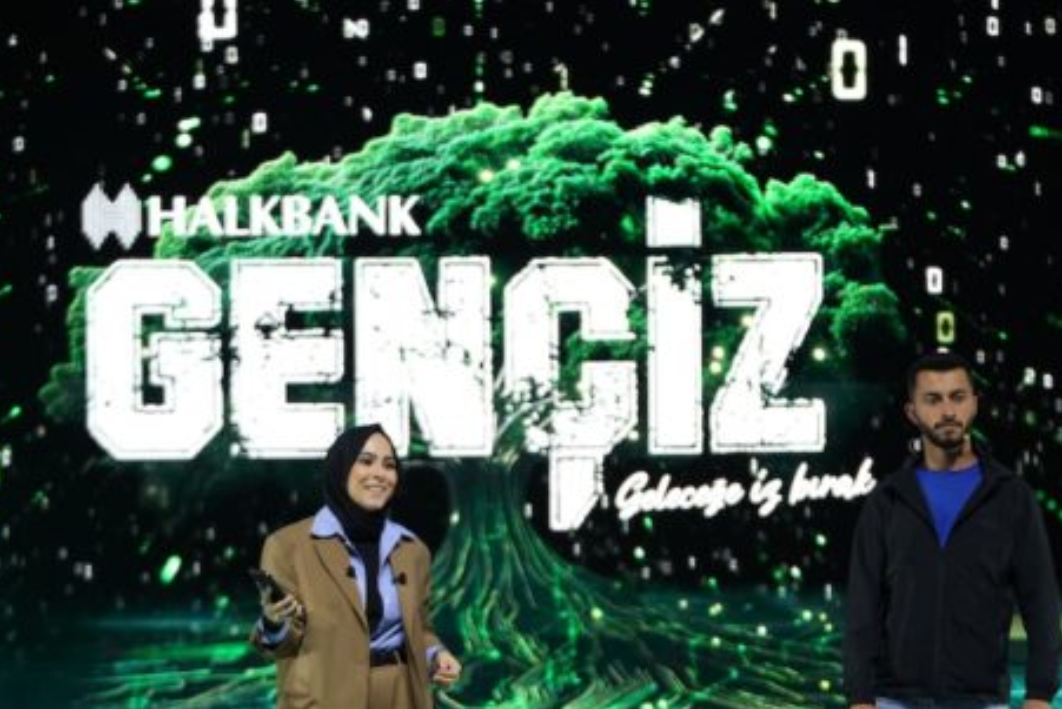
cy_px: 565
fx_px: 6580
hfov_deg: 9.2
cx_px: 615
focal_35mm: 223
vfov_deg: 6.2
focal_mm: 131
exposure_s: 1/100
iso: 640
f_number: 2.8
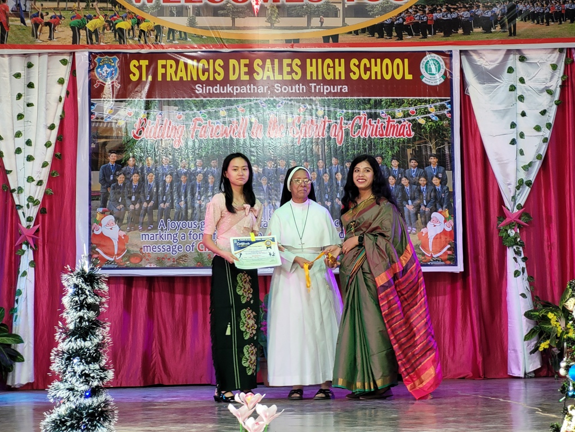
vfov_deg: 19.4
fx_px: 1262
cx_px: 288
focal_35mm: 76
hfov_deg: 25.7
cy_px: 216
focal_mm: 7.12
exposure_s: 1/50
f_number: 2.4
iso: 64
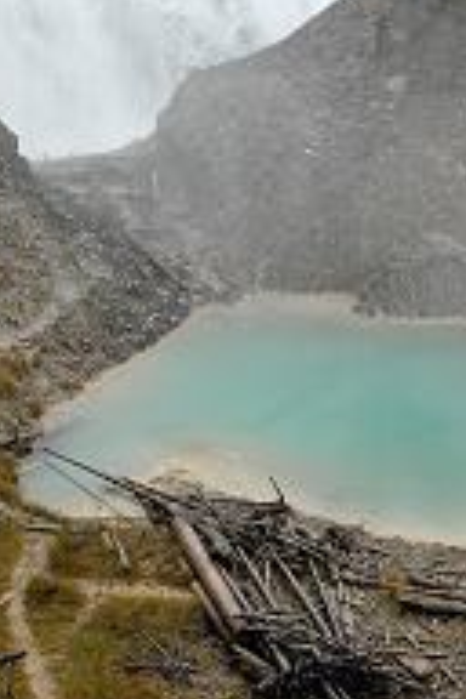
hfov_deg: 15.8
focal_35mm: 86
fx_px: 1673
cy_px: 348
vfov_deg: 23.6
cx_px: 319
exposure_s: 1/350
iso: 320
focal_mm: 25
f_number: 7.1
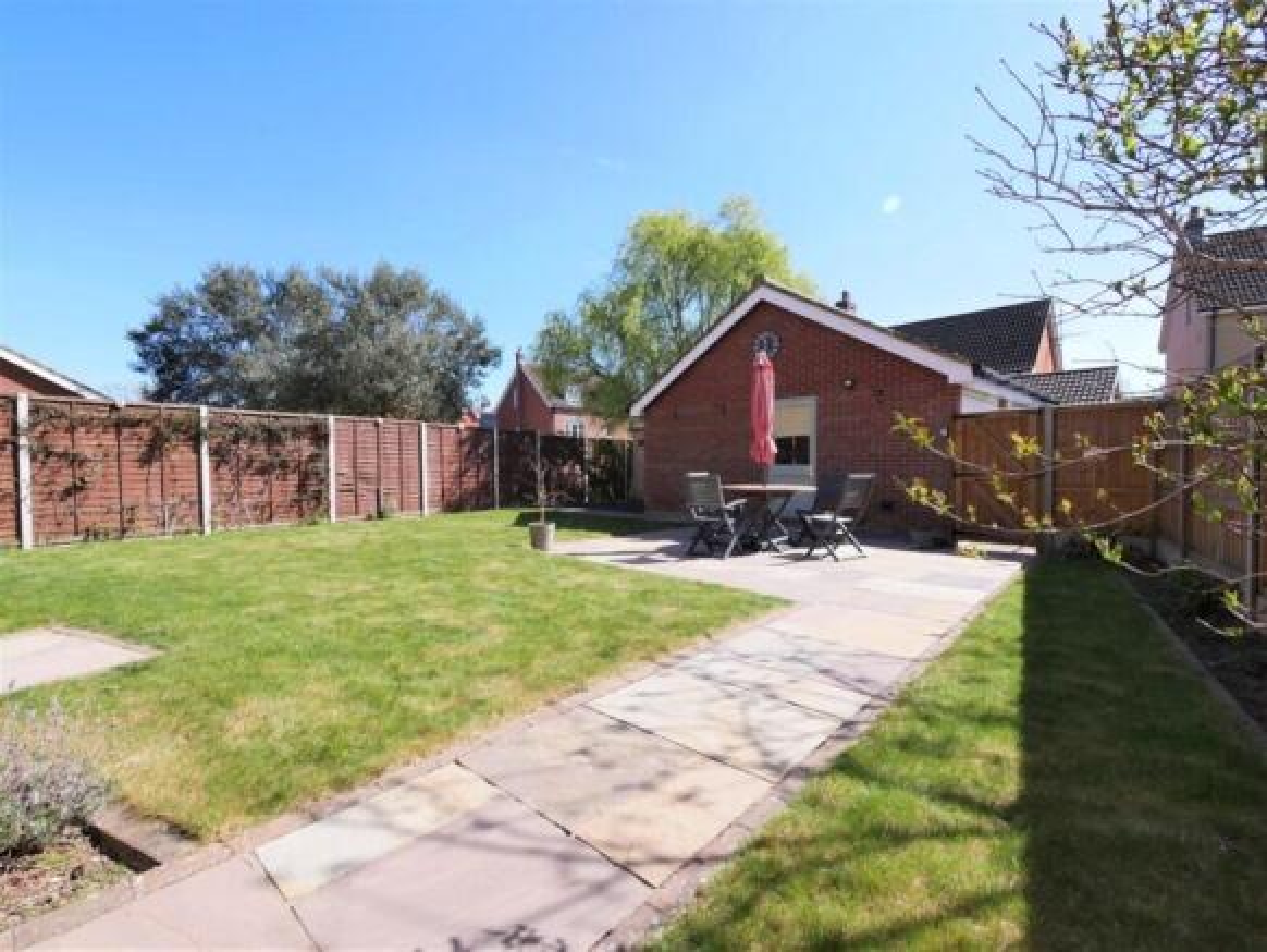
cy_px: 476
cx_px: 634
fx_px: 513
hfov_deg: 102.0
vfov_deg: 85.7
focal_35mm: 14
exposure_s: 1/400
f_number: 7.1
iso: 200
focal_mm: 7
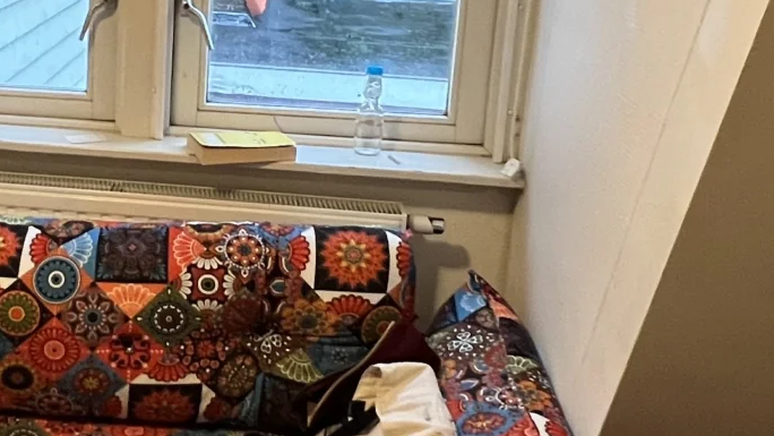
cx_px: 80
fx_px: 1088
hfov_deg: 36.7
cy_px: 143
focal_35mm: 53
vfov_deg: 22.5
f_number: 1.8
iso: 500
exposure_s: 1/50
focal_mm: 1.57
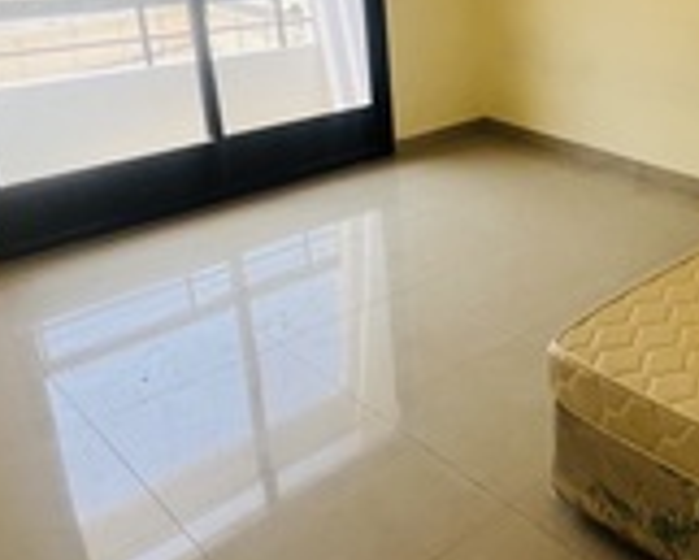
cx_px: 619
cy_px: 167
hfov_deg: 45.9
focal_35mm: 36
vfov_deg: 40.4
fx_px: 745
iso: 100
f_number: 1.8
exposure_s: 1/99
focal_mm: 1.57
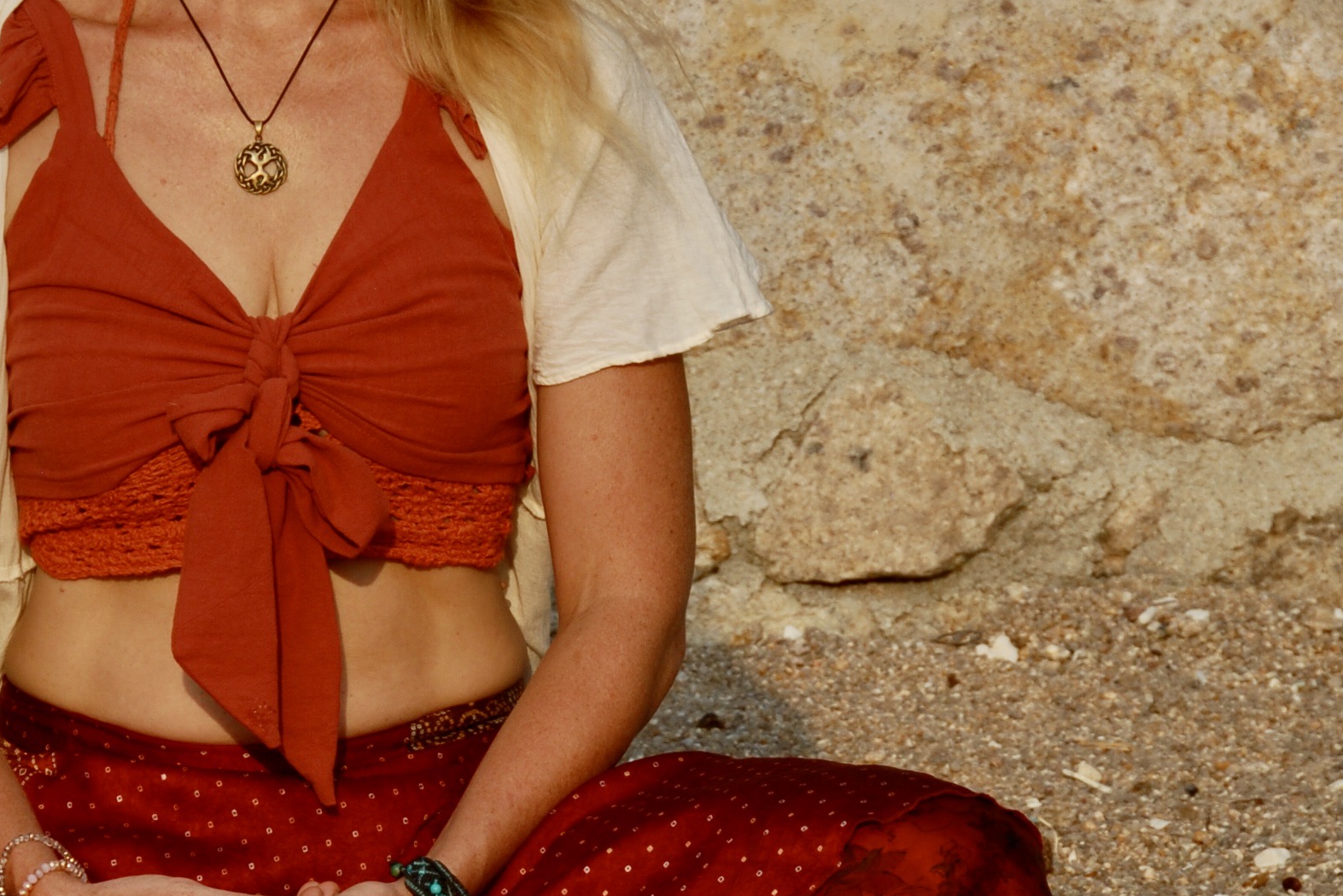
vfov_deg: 3.9
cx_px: 293
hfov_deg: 5.9
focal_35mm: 351
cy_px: 195
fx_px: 13103
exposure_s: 1/200
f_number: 7.1
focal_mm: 95
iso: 100
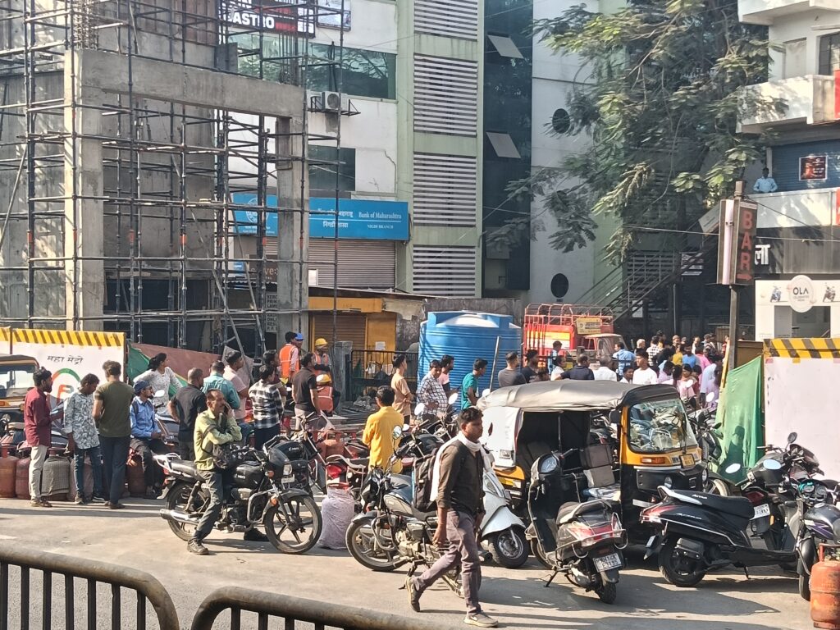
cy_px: 315
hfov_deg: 35.5
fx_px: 1310
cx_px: 420
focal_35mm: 54
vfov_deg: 27.0
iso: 50
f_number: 1.8
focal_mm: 3.98
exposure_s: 1/174
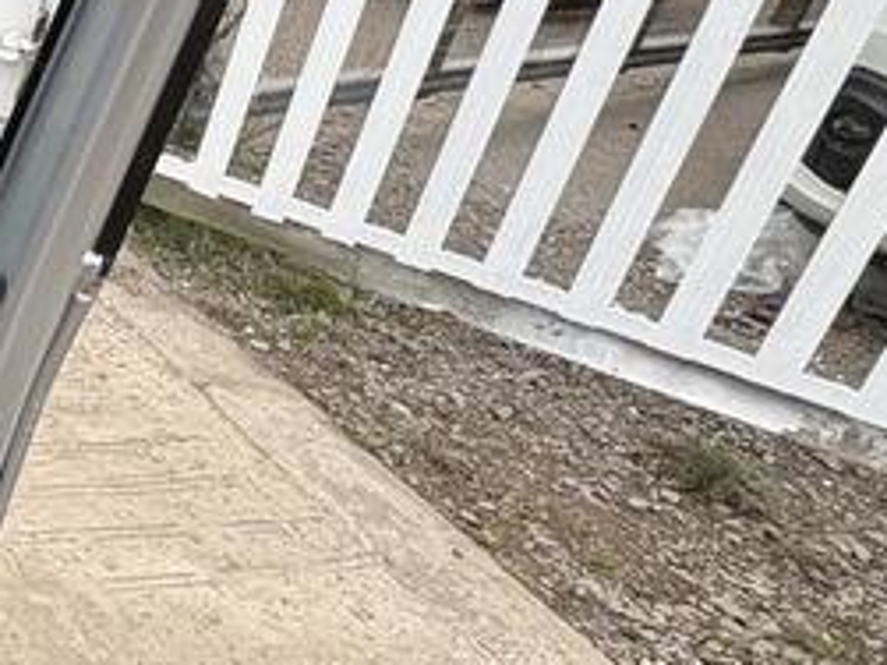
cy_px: 124
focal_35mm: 50
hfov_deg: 26.8
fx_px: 1281
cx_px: -456
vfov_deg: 28.4
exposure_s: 1/282
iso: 40
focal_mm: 2.22
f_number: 2.2
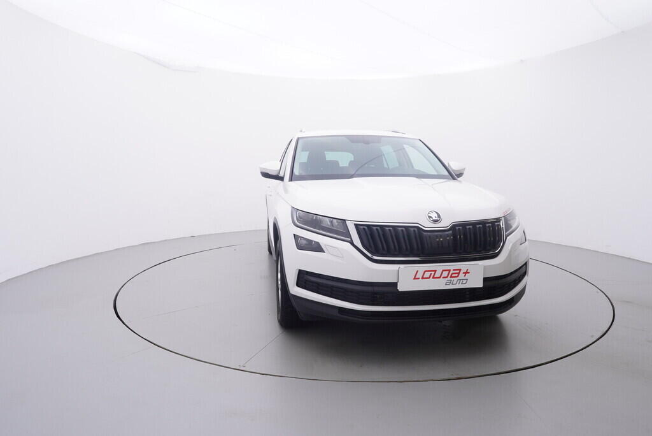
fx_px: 408
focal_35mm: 22
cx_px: 326
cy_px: 218
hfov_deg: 77.3
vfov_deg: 56.2
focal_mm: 15
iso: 200
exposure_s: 1/80
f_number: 5
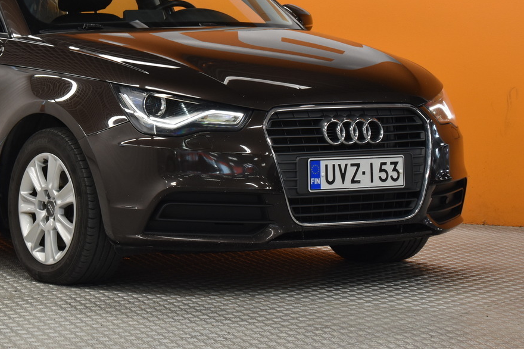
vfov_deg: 9.0
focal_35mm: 152
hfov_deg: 13.5
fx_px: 2210
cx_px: 117
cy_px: 29
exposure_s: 1/13
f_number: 6.3
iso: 400
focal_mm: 55
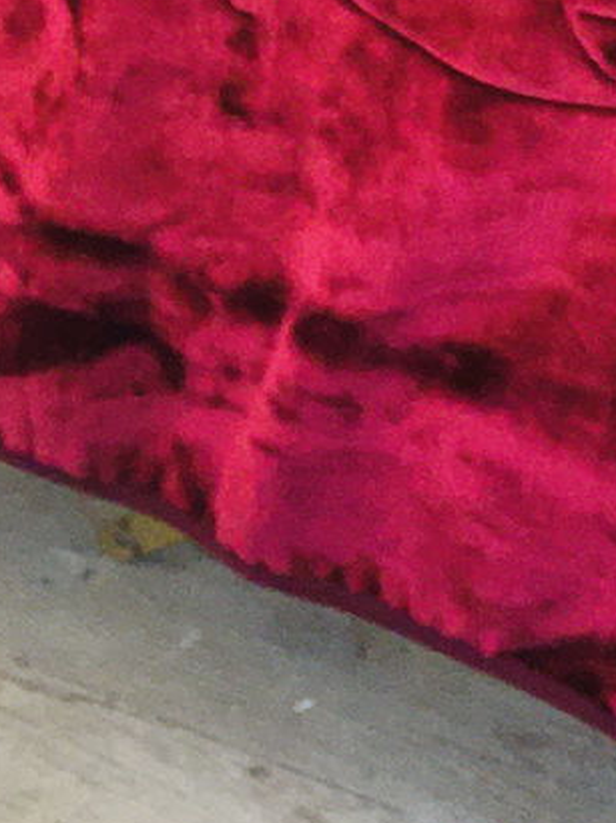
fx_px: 3587
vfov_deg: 11.4
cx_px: 793
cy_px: -958
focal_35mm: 151
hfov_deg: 9.6
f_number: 2.2
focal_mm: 4.15
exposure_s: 1/20
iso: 100
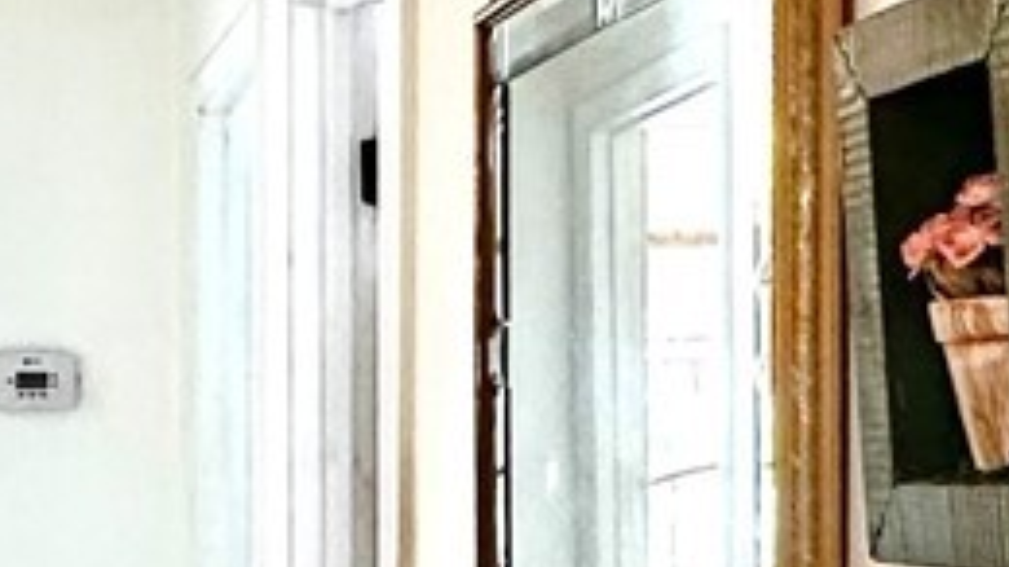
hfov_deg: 22.3
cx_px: 140
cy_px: 524
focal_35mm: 94
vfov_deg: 12.7
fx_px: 2514
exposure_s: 1/60
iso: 250
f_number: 2.2
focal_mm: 2.22
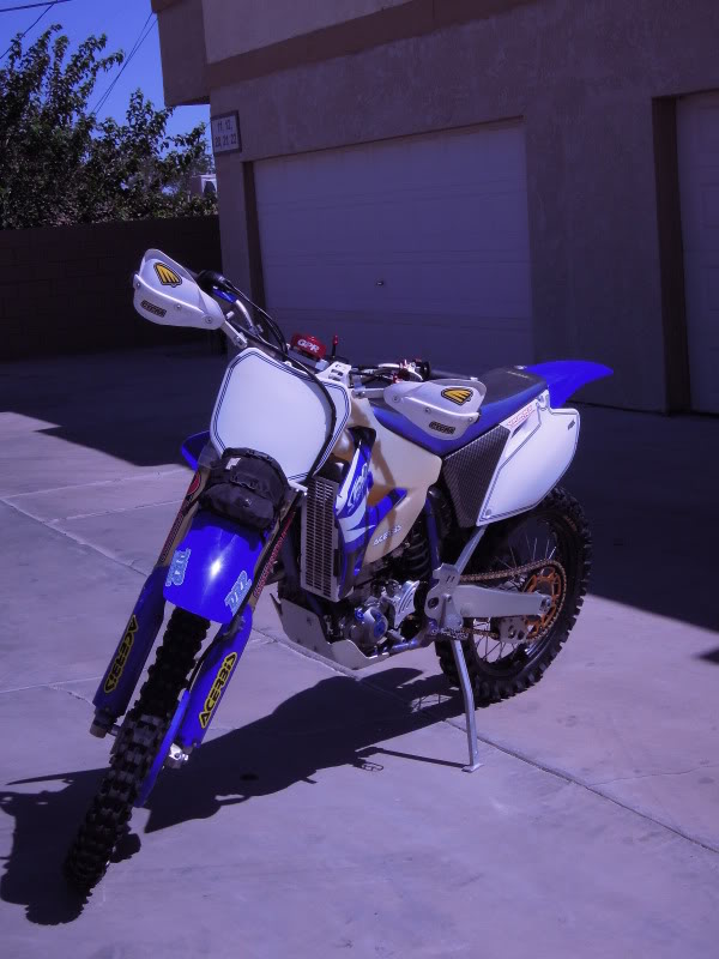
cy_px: 480
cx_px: 360
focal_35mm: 55
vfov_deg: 34.9
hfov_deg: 26.6
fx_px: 1523
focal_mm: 9.9
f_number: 6.3
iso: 160
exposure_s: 1/1250
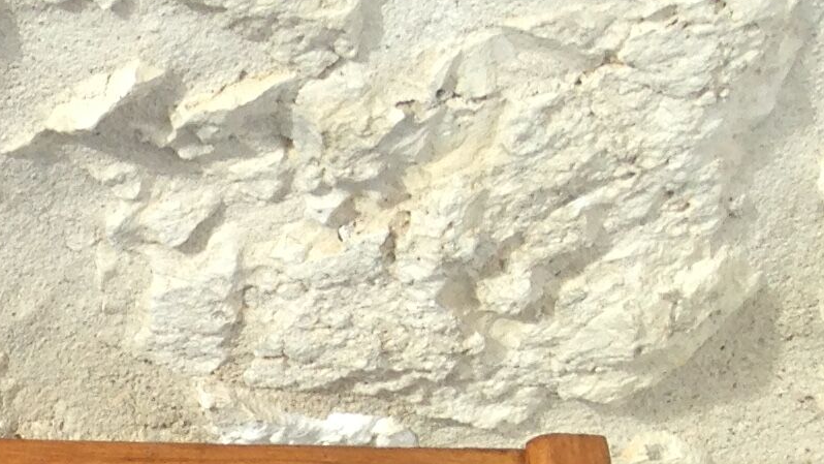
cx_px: -720
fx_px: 3212
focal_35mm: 147
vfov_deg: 7.6
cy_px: 1151
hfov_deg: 13.0
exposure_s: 1/441
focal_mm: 4.12
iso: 50
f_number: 2.4
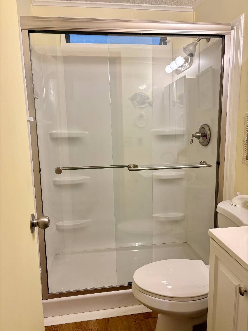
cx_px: 124
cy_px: 166
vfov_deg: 67.3
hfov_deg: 53.1
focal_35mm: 26
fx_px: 248
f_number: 1.6
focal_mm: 5.96
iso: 200
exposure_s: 1/120
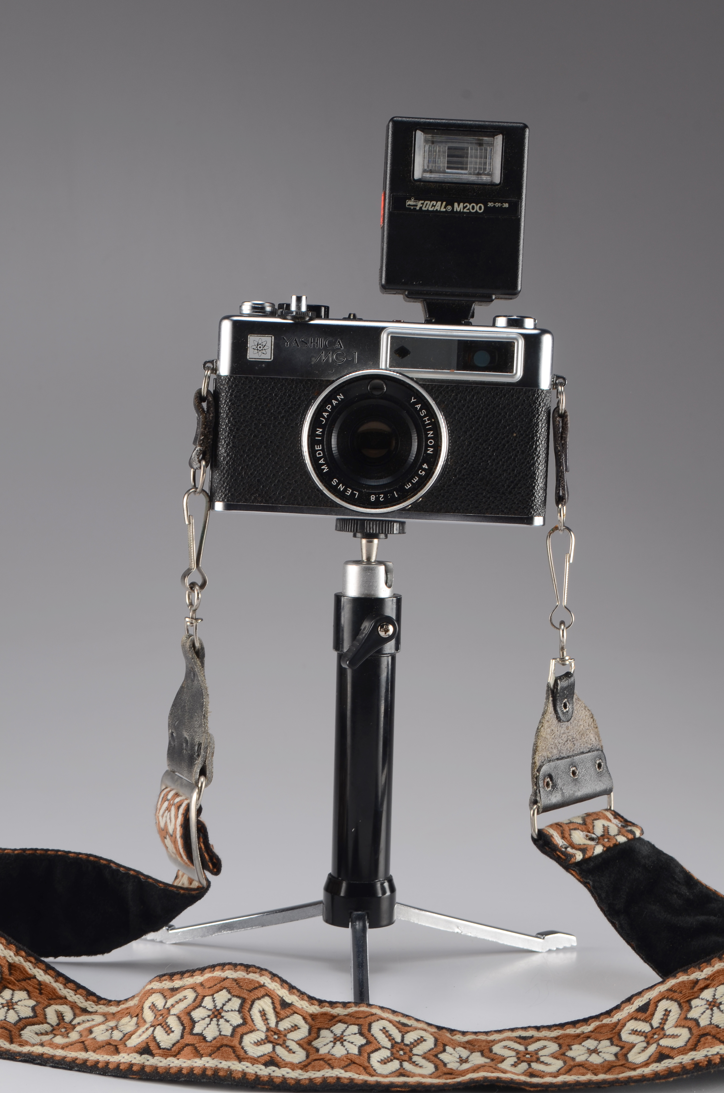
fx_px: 2500
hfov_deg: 16.5
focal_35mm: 82
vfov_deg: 24.7
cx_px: 362
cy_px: 546
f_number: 10
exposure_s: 1/80
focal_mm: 55
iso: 100
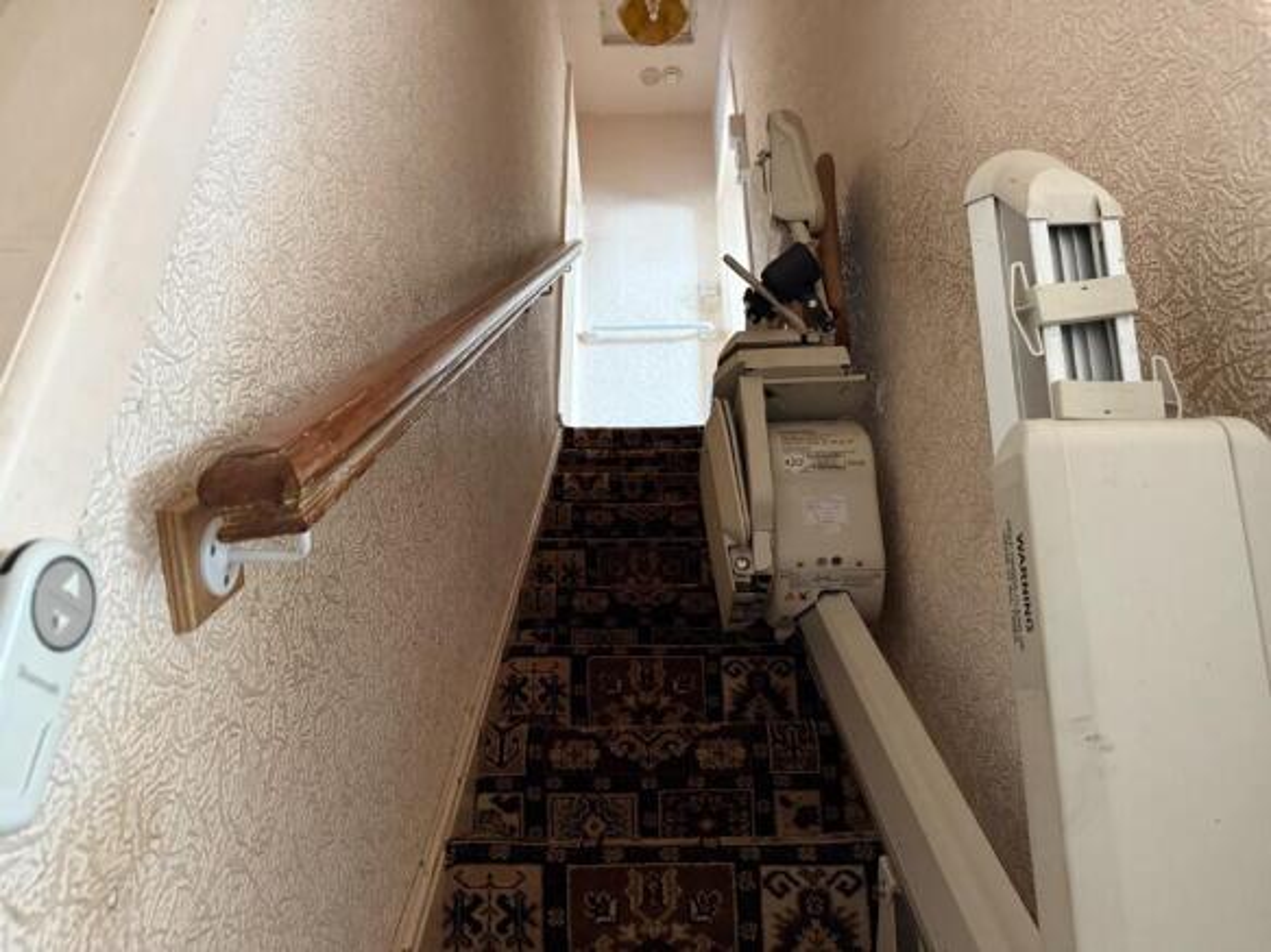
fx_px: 881
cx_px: 636
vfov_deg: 56.8
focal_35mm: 24
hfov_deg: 71.6
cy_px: 476
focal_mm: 6.76
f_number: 1.78
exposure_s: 1/40
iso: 800
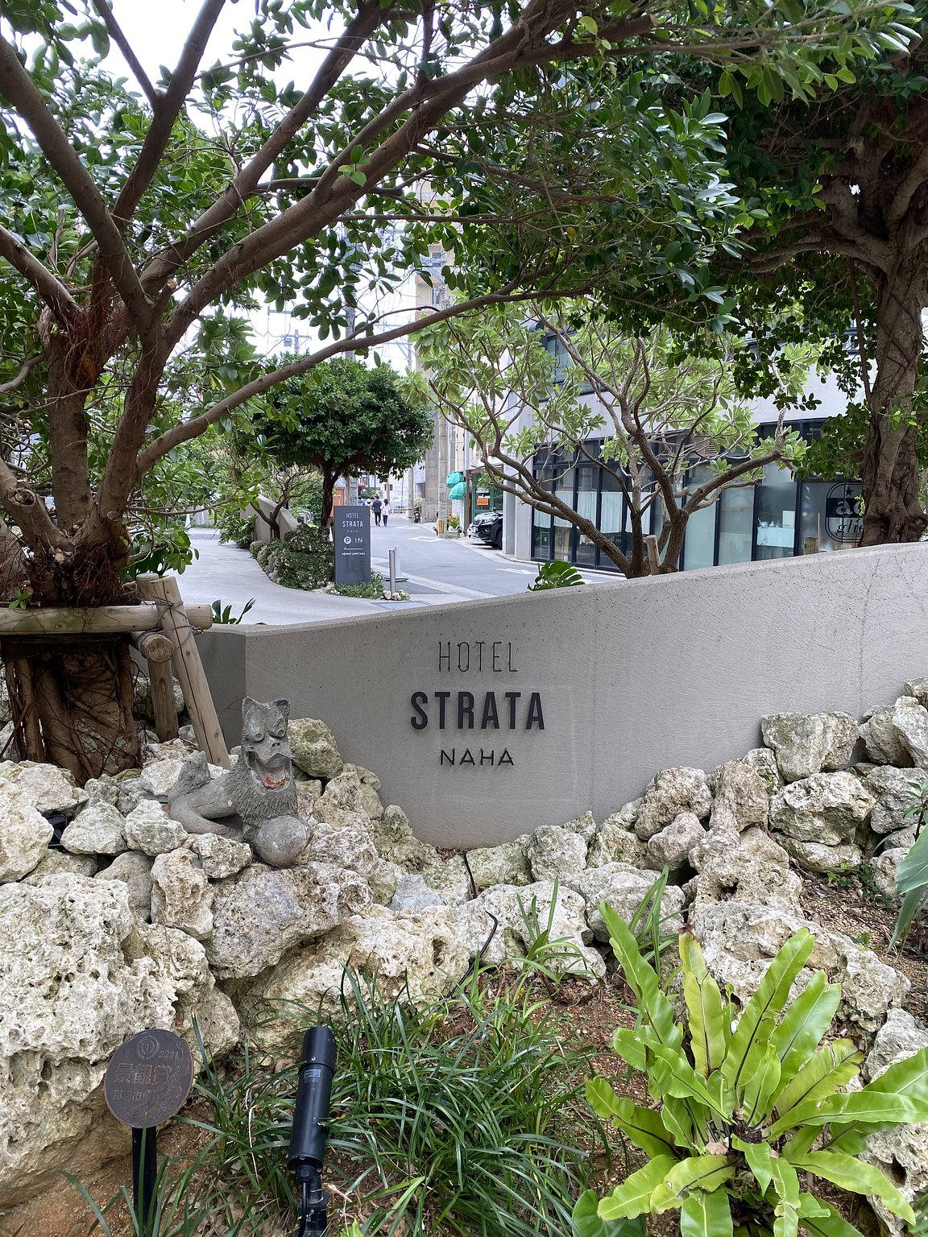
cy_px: 618
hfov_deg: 53.1
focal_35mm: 26
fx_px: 929
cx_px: 464
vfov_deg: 67.3
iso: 32
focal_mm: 4.25
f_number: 1.8
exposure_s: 1/241
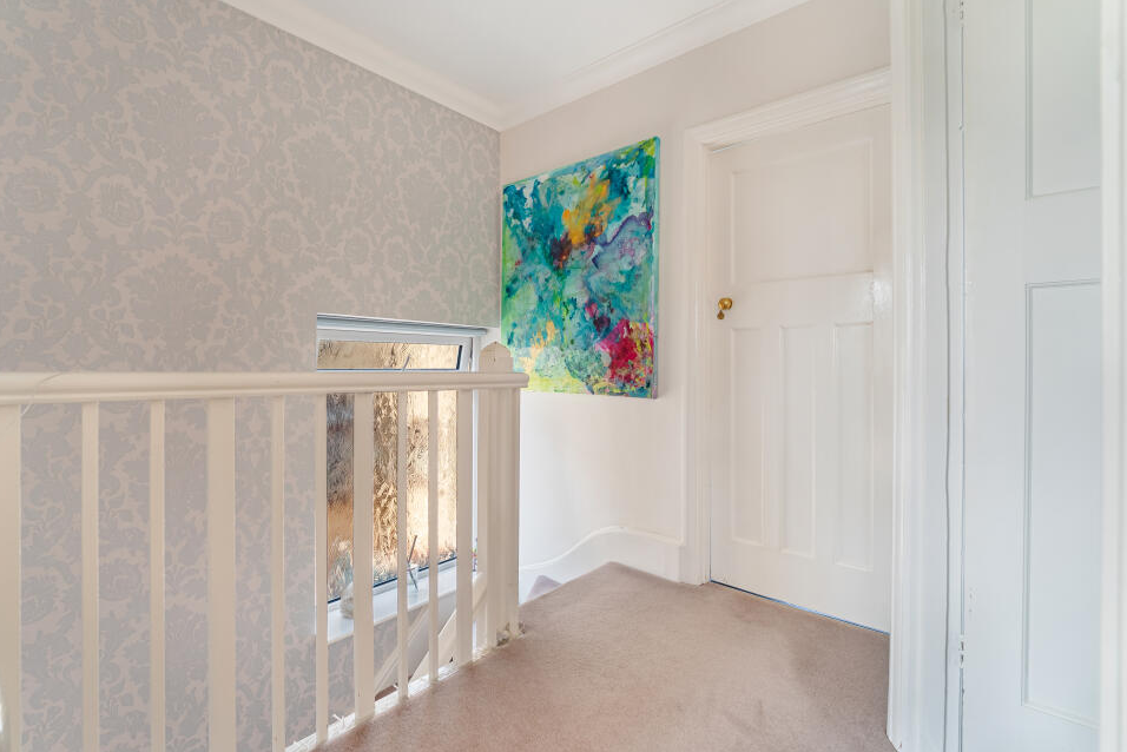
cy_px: 374
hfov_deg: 100.4
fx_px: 470
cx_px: 553
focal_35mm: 15
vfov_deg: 77.4
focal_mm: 14
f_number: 6.3
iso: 320
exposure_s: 1/800
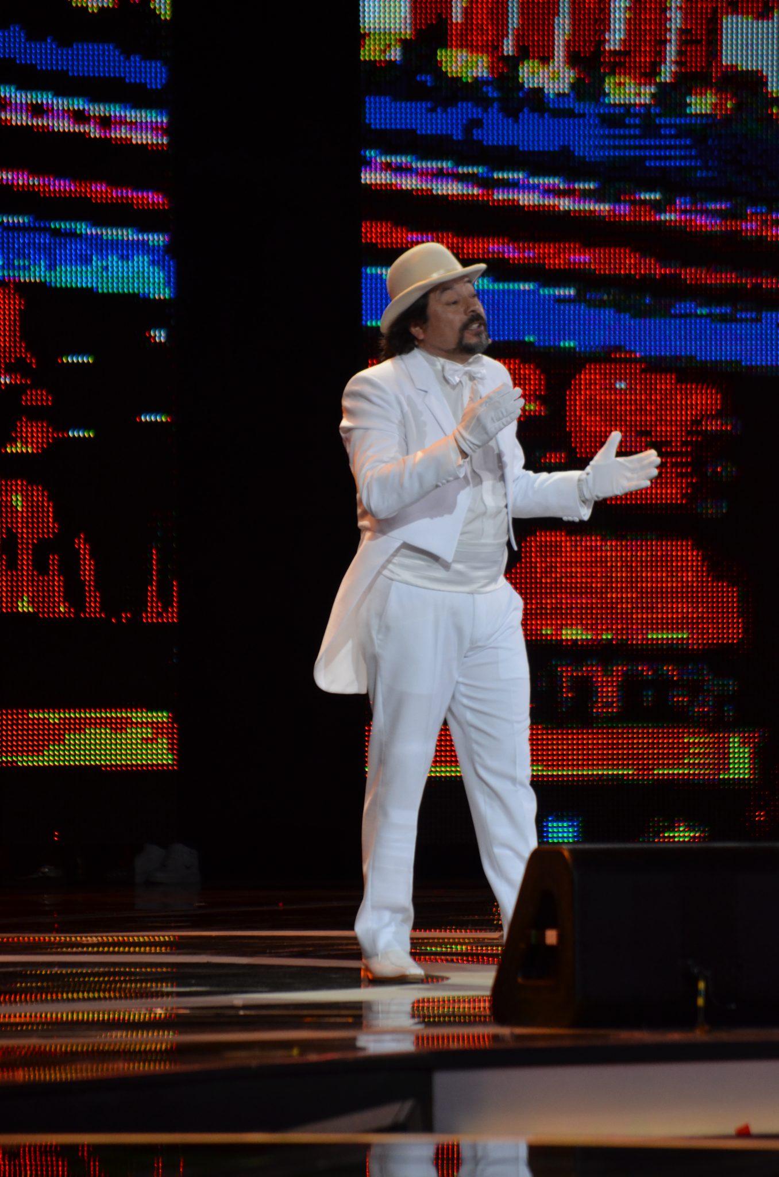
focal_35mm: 300
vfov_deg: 6.9
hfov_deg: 4.6
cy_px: 588
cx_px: 390
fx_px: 9783
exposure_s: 1/160
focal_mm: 200
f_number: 5.6
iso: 800
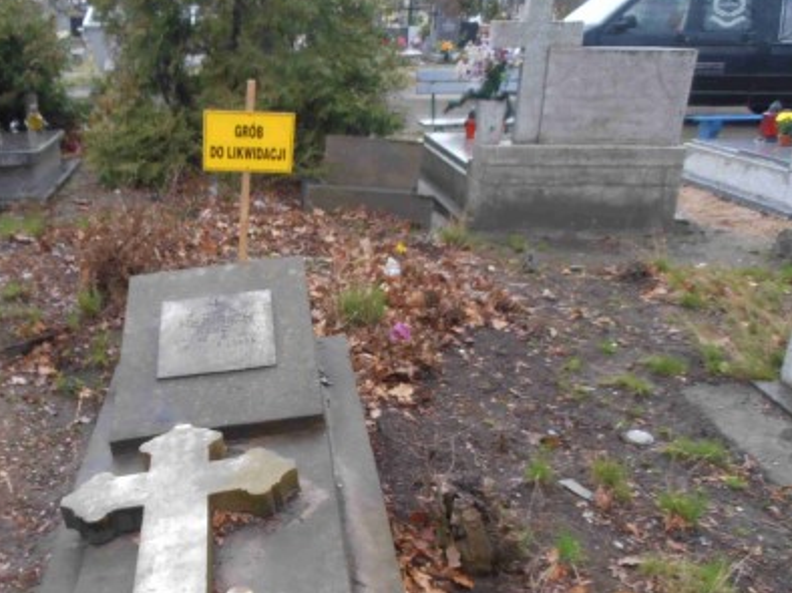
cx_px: 249
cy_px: 388
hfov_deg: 46.9
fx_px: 892
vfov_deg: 36.5
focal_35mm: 39
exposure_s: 1/30
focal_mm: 4.2
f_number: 3
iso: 80
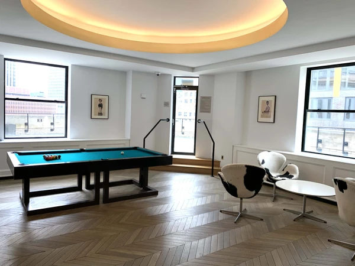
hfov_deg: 67.3
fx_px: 267
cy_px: 133
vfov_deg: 53.1
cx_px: 178
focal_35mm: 26
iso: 100
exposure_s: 1/98
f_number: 1.8
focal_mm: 4.25
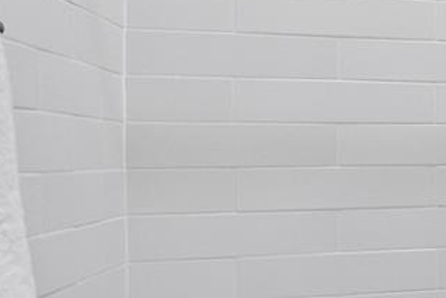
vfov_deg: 16.4
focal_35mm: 84
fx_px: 1035
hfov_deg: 16.2
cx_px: 978
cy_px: 148
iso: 1600
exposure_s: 1/200
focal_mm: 16.5
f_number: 4
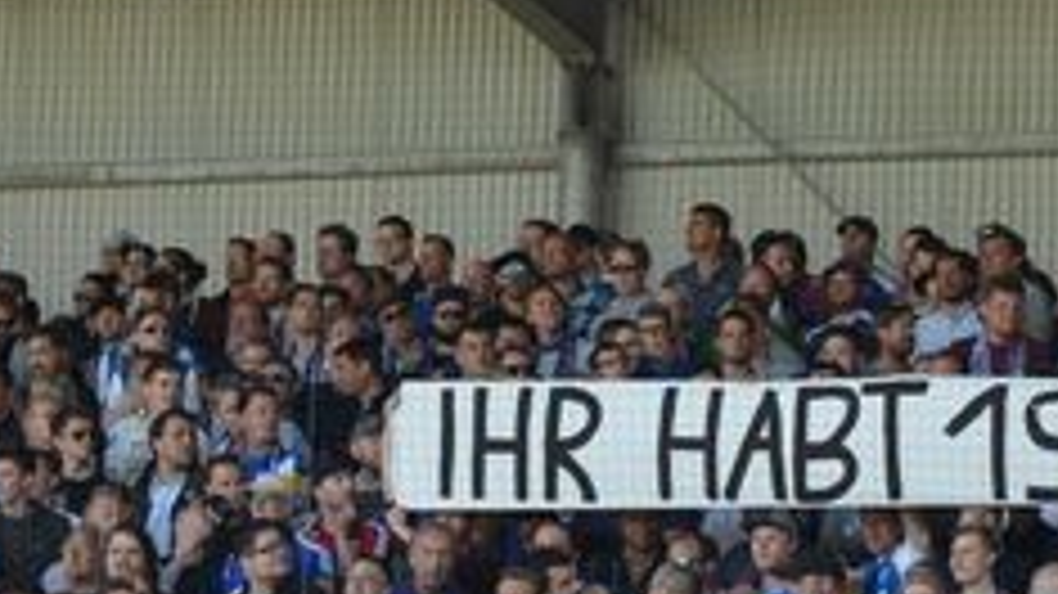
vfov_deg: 4.6
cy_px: 646
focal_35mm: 266
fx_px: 7460
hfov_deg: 8.1
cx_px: 792
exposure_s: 1/800
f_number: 3.2
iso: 400
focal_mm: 70
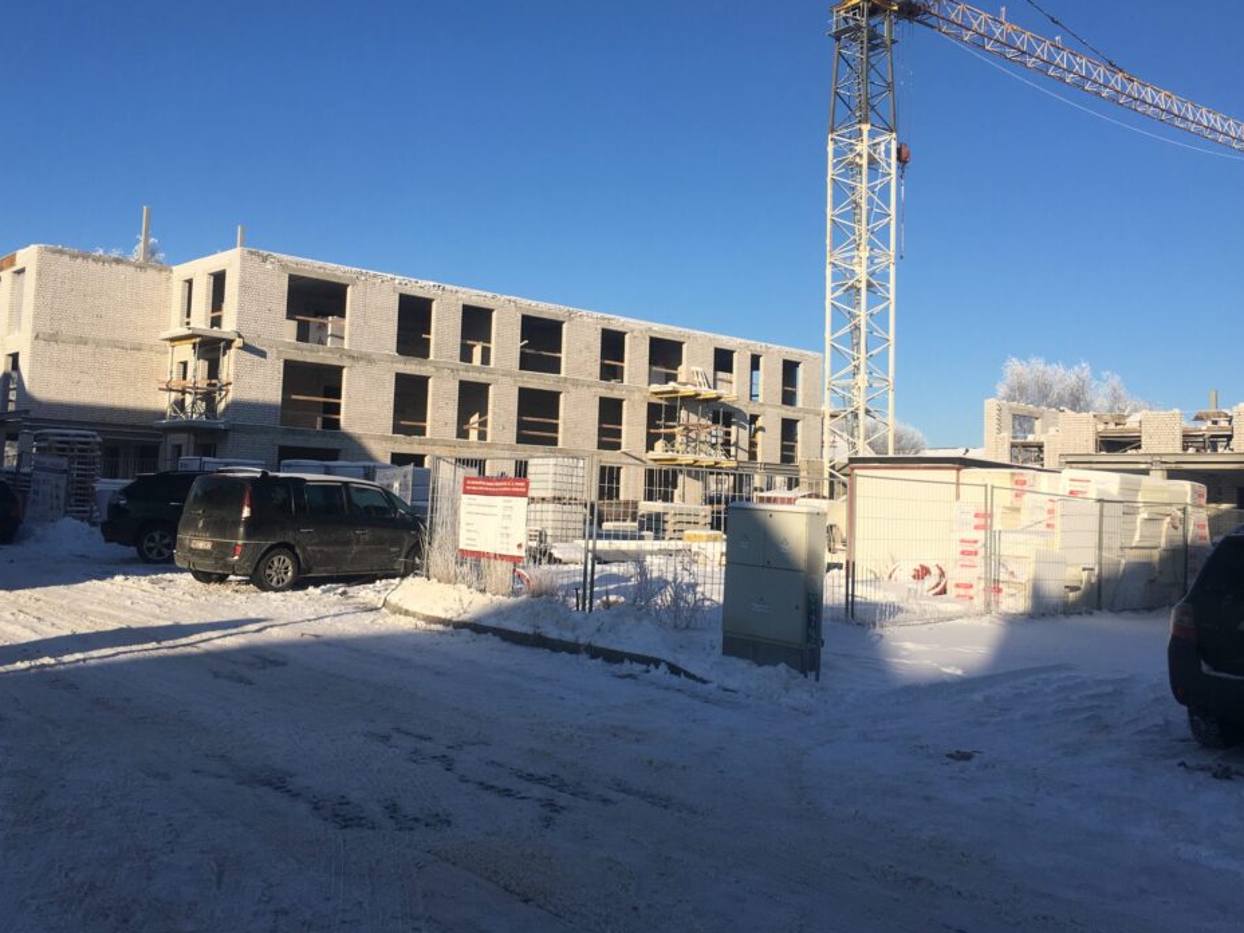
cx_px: 647
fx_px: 1150
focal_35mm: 32
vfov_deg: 44.1
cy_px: 422
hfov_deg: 56.8
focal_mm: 4.15
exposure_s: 1/2079
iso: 25
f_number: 2.2
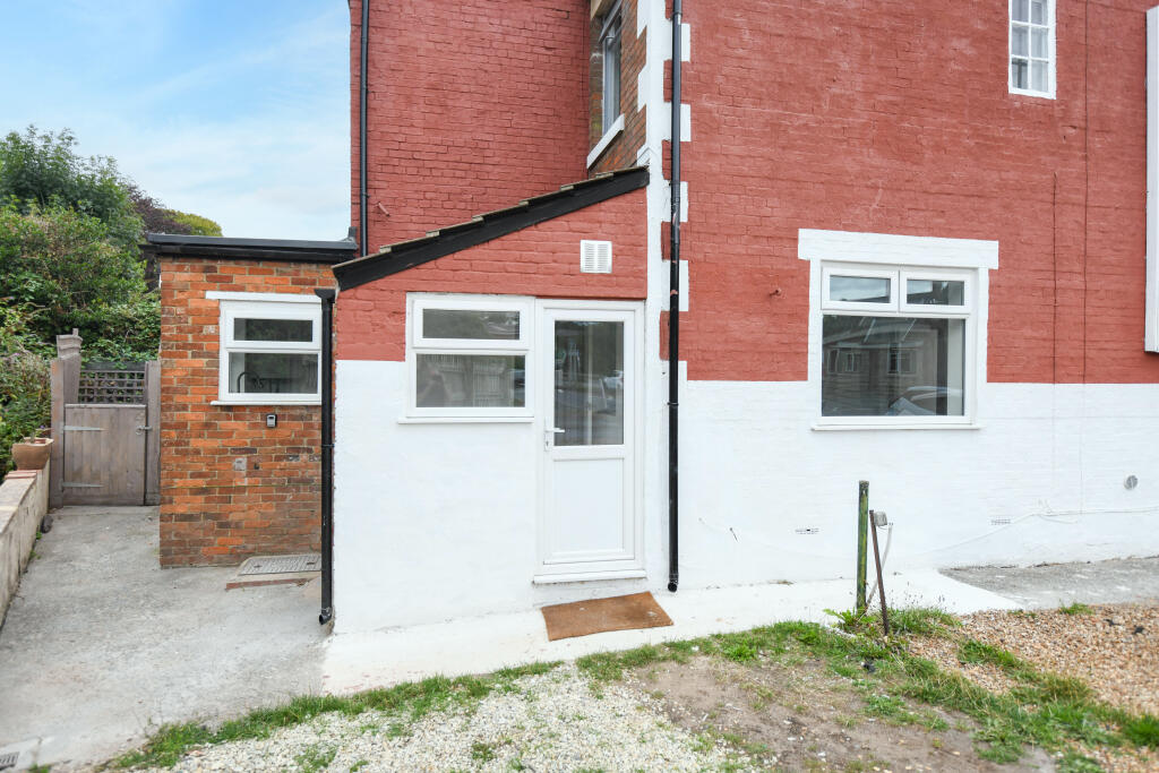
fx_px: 676
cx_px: 580
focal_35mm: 21
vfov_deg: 59.5
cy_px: 386
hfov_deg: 81.2
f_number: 6.3
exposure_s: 1/400
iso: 320
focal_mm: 21
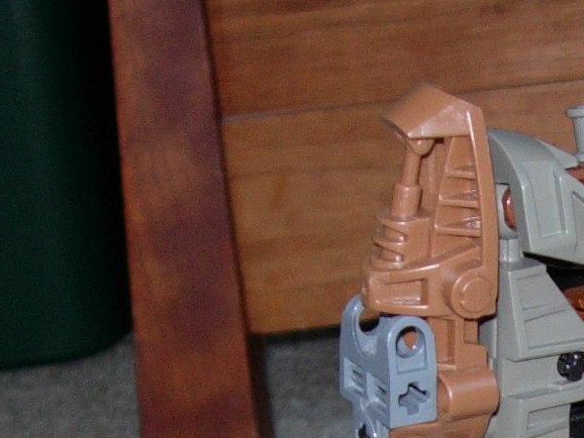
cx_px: 719
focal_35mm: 167
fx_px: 2816
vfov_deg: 8.6
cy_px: 755
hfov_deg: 11.6
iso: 79
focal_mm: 7.8
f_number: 2.8
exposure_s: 1/64
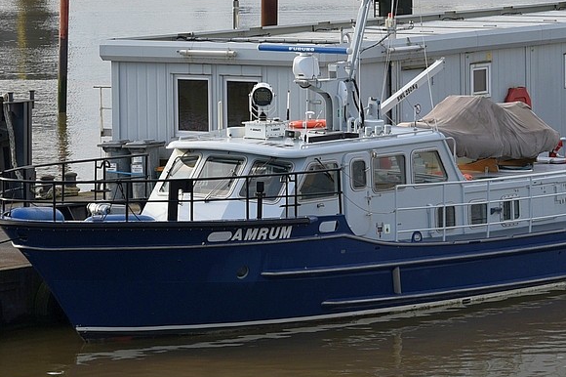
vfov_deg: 10.4
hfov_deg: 15.5
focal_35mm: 132
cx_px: 359
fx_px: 2074
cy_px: 116
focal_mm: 85
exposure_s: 1/250
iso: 220
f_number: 8
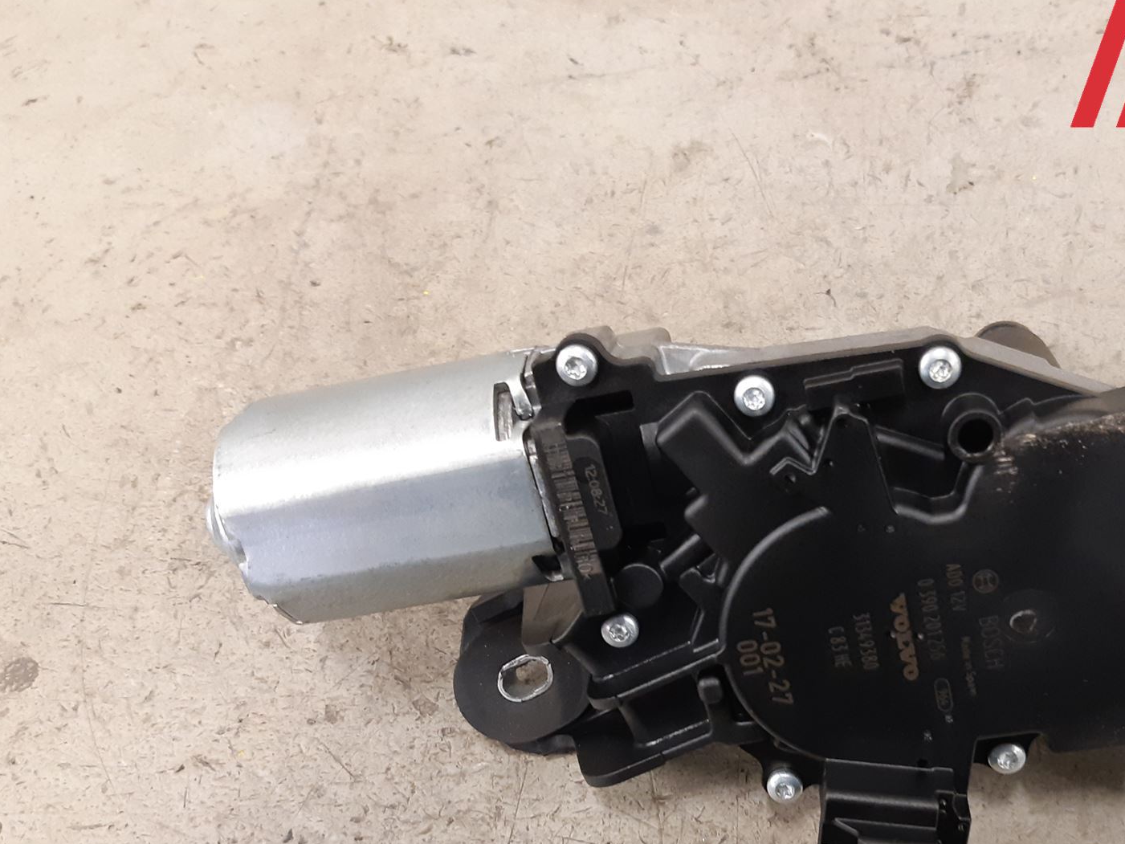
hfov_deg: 48.2
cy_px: 609
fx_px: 1235
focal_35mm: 38
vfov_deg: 37.0
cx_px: 741
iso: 250
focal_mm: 3.93
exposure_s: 1/33
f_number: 1.7
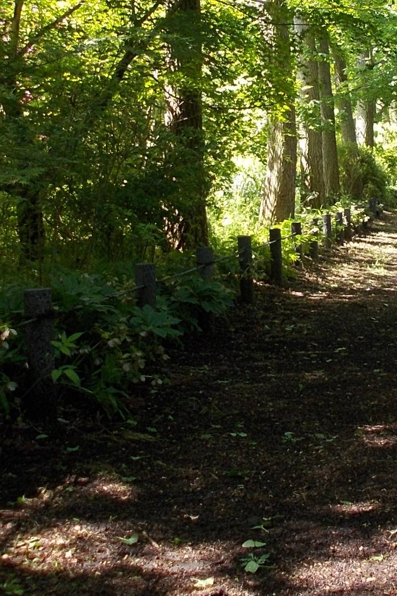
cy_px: 73
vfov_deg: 27.2
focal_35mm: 72
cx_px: 308
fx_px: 1191
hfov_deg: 18.8
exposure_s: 1/80
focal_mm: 4.6
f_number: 3.2
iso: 80
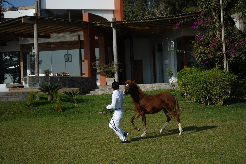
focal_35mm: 70
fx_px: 478
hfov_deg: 28.8
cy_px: 82
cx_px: 123
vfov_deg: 19.5
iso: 80
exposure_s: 1/640
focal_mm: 70
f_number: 5.6
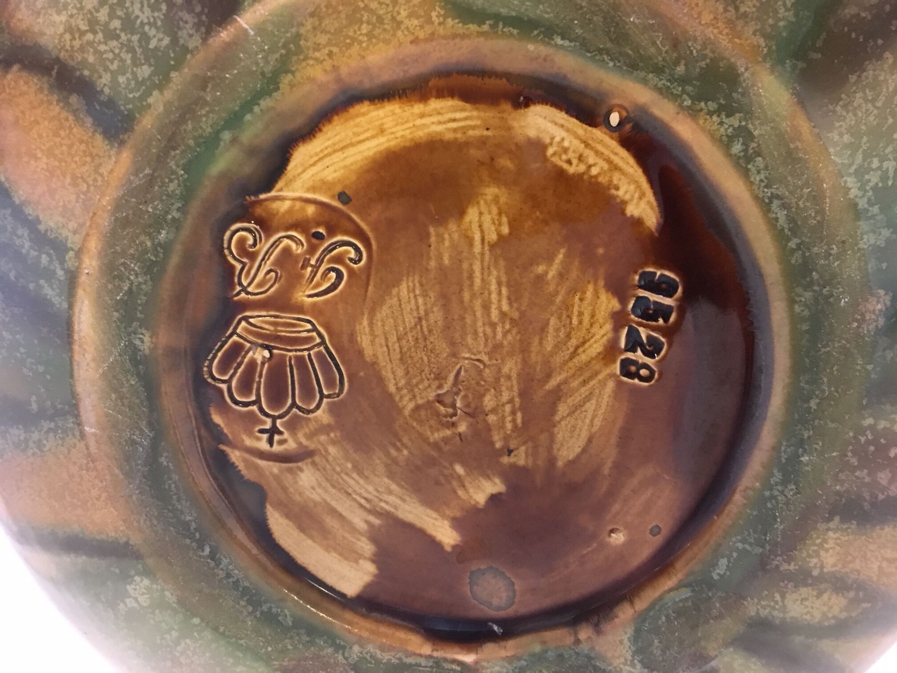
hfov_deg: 61.7
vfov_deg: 48.2
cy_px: 336
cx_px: 448
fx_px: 751
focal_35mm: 29
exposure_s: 1/25
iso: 250
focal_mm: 4.15
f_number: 2.2
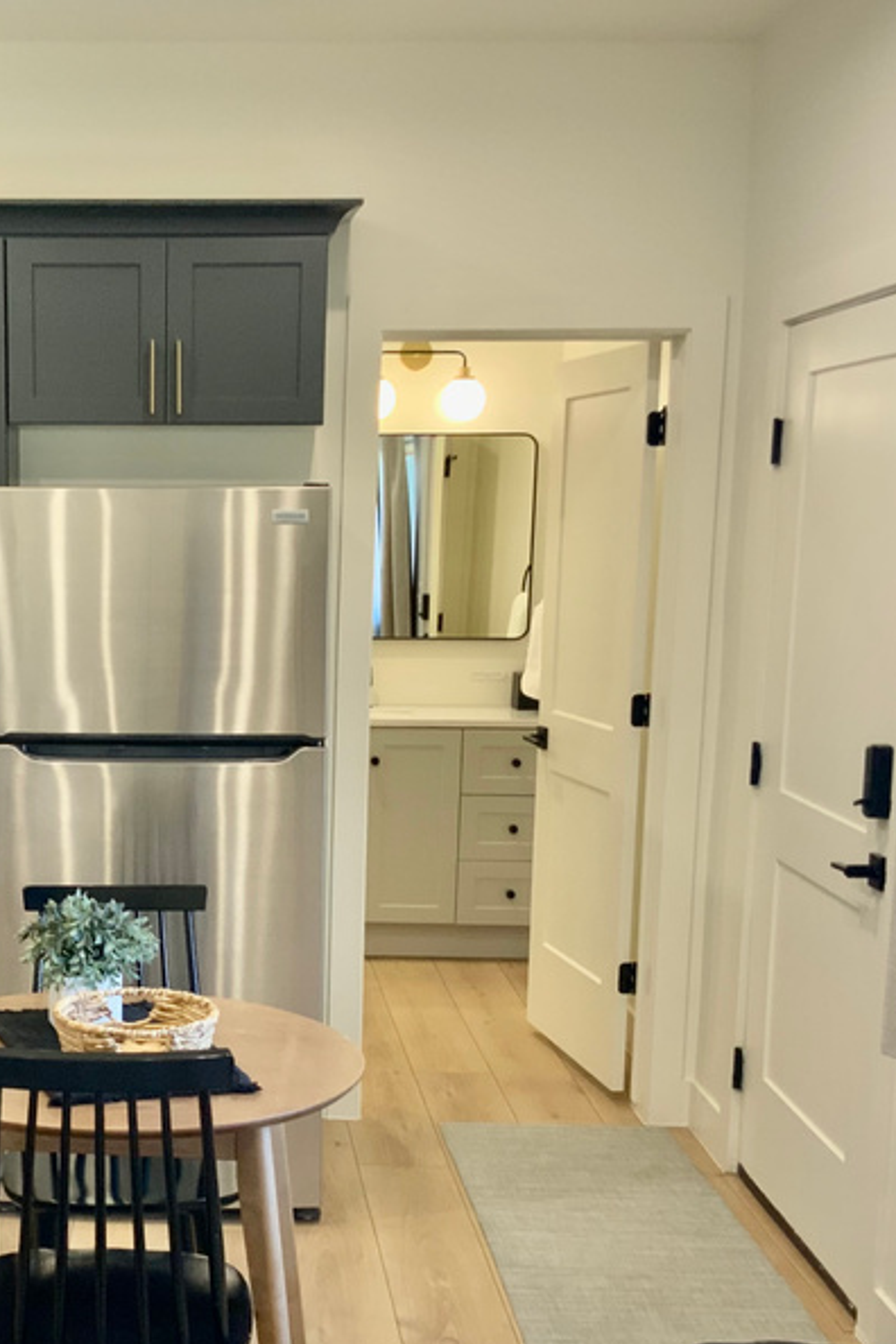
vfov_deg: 38.0
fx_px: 1941
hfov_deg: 25.4
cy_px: 833
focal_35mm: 52
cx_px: 133
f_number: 1.8
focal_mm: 3
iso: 64
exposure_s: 1/60
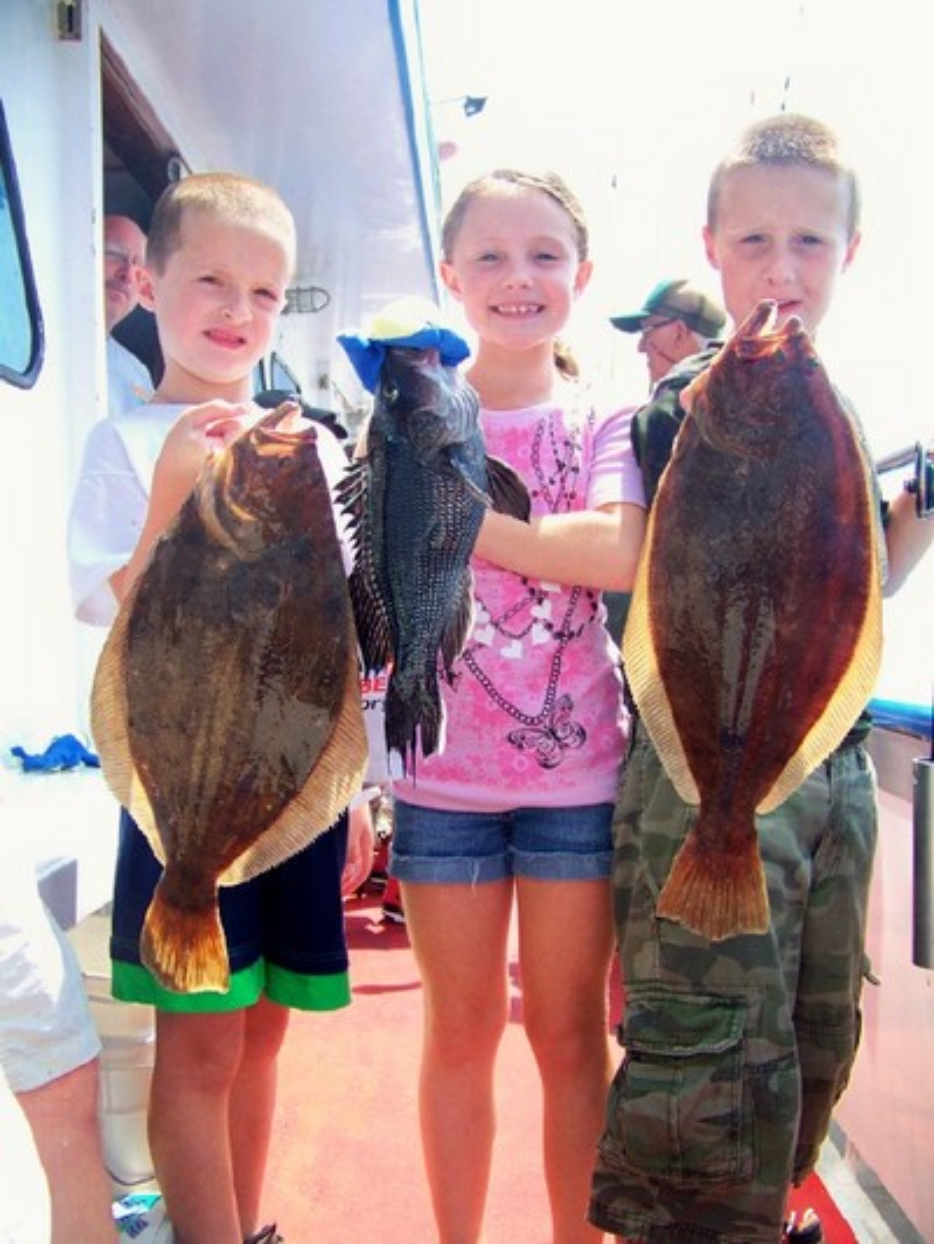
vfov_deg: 51.3
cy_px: 622
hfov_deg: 39.7
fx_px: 1295
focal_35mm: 36
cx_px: 467
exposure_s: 1/250
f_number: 2.8
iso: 64
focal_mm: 5.85
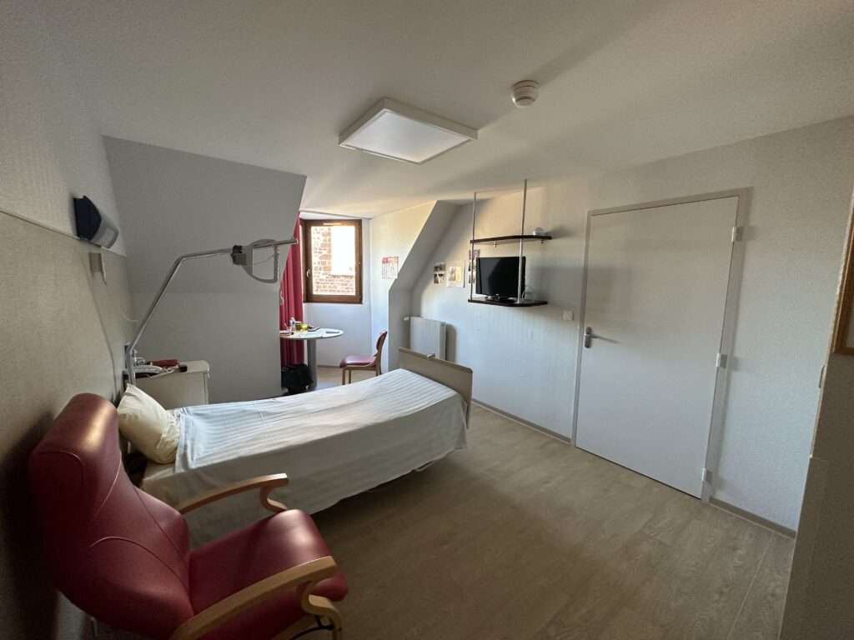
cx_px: 427
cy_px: 320
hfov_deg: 102.1
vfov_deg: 85.7
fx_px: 345
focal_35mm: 14
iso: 320
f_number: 2.2
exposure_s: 1/99
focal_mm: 2.22
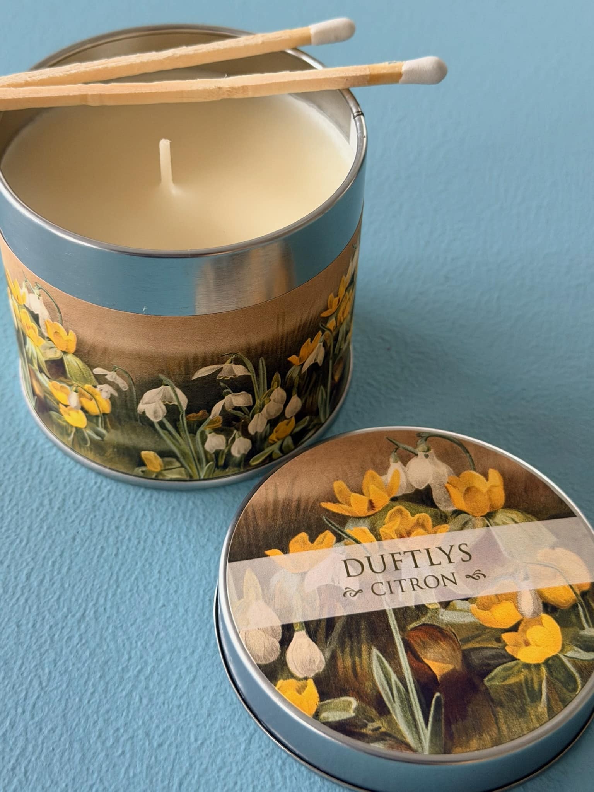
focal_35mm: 48
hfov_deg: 30.3
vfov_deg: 39.7
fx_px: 1098
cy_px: 396
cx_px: 297
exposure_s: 1/40
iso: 400
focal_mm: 6.76
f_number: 1.78
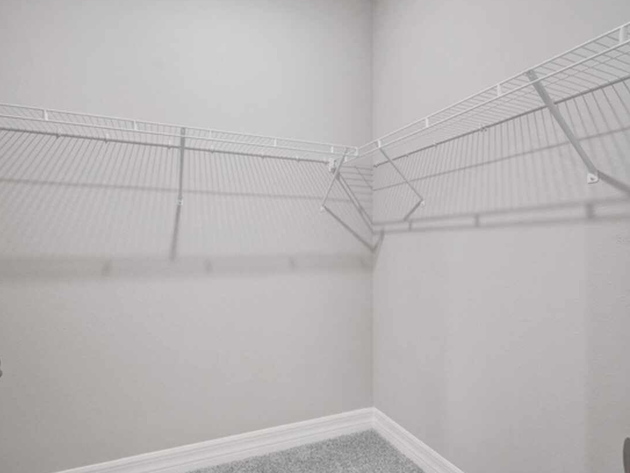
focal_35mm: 17
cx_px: 286
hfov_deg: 90.8
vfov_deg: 74.7
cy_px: 239
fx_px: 309
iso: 250
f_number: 9
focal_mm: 10
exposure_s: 1/5
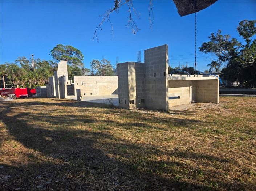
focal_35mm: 23
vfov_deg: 58.8
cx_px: 128
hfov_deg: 74.0
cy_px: 96
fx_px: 170
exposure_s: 1/1339
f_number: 1.8
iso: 25
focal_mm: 5.4
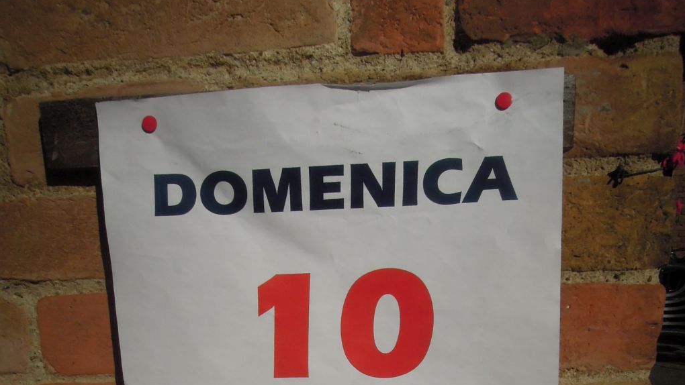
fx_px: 636
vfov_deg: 30.1
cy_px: 428
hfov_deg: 56.6
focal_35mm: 35
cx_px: 343
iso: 160
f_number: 8
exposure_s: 1/1600
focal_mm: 4.3
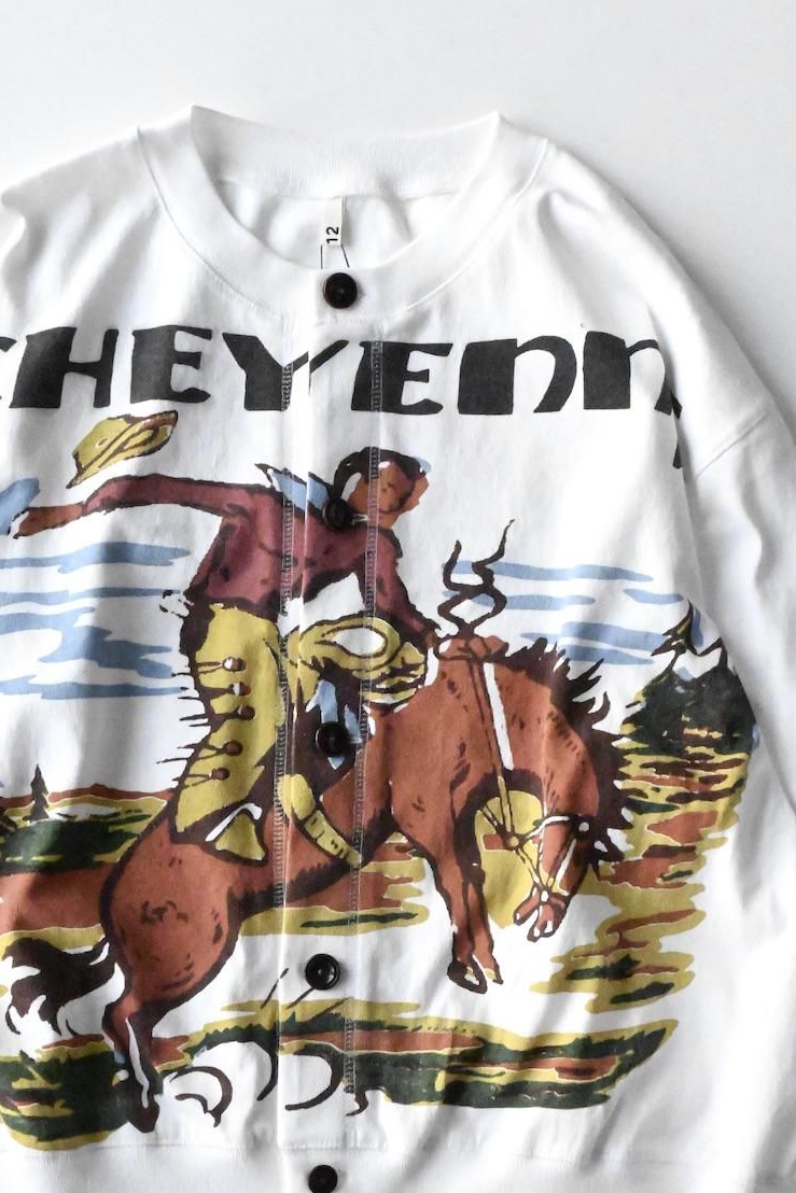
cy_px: 704
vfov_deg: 36.4
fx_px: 1811
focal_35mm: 55
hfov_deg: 24.7
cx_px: 316
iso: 25600
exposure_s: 1/1000
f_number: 16
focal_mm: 29
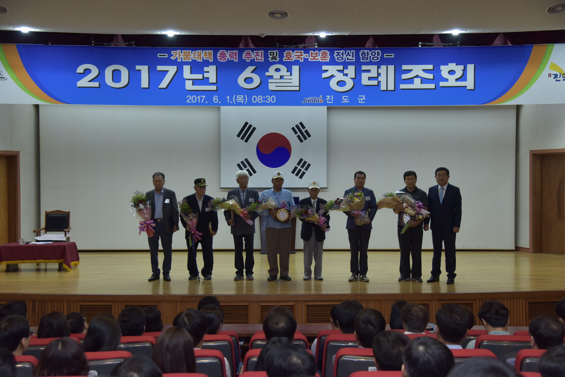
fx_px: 753
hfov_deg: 41.1
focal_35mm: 48
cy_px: 188
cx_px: 282
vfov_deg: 28.1
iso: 800
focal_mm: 48
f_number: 4.5
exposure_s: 1/125
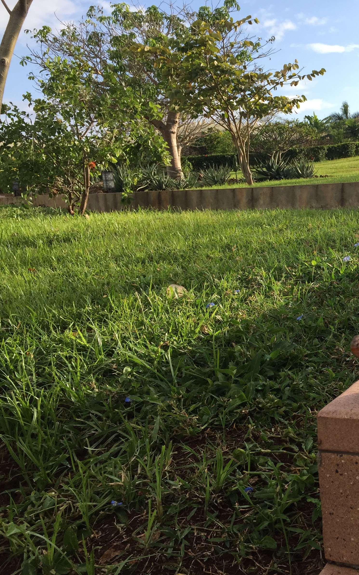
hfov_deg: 28.0
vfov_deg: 47.2
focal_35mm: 42
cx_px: 389
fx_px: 658
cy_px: 294
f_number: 2.2
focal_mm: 4.15
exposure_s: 1/920
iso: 32
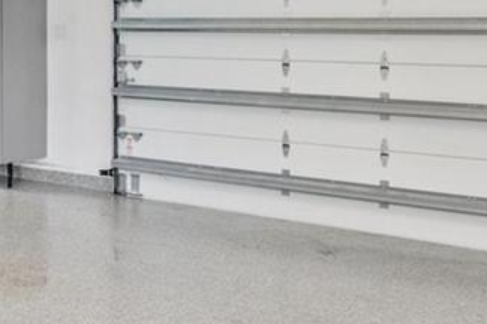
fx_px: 932
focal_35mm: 69
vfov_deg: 19.4
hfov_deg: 24.4
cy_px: 53
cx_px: -193
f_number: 8
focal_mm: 14
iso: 200
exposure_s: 1/1.67
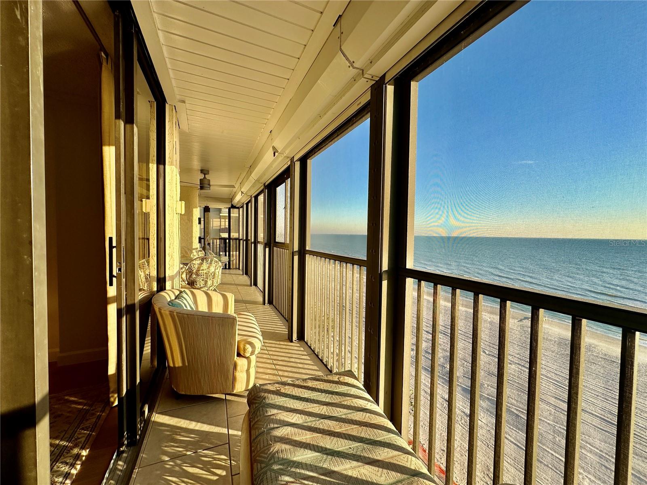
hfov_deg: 102.1
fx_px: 262
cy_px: 242
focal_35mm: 14
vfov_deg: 85.7
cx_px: 324
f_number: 2.2
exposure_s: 1/543
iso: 40
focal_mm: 2.22
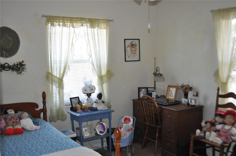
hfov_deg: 49.6
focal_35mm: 39
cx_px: 118
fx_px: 255
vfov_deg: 34.1
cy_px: 78
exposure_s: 1/80
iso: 800
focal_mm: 26
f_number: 4.2
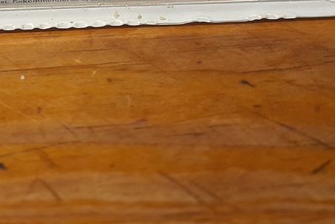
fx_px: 596
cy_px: -22
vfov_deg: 20.3
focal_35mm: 64
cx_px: 73
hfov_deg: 30.7
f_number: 2
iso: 640
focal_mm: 4.6
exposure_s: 1/25
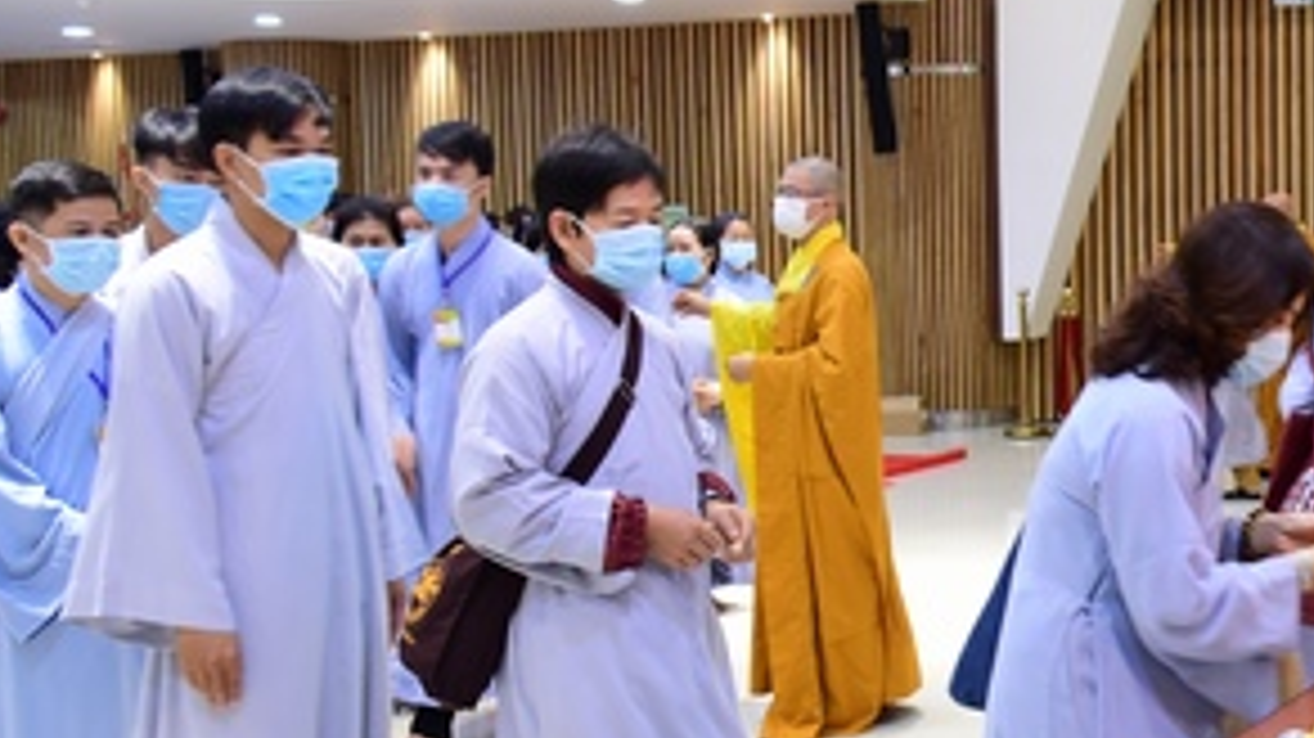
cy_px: 405
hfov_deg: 32.9
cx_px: 1426
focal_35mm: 56
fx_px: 1950
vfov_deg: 21.4
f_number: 5
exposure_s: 1/30
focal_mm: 24
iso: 1000
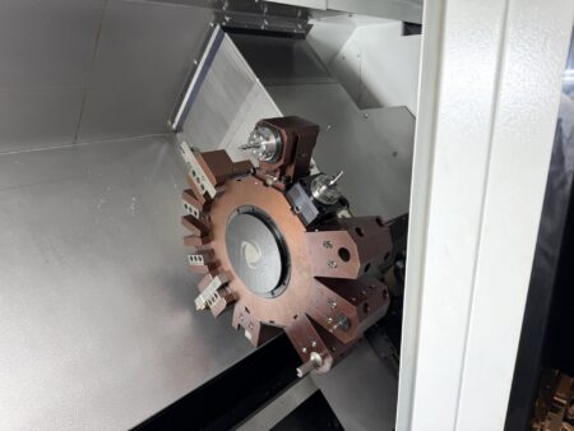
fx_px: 398
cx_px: 287
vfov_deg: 56.9
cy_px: 216
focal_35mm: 24
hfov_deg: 71.6
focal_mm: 6.76
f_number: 1.78
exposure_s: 1/100
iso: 80
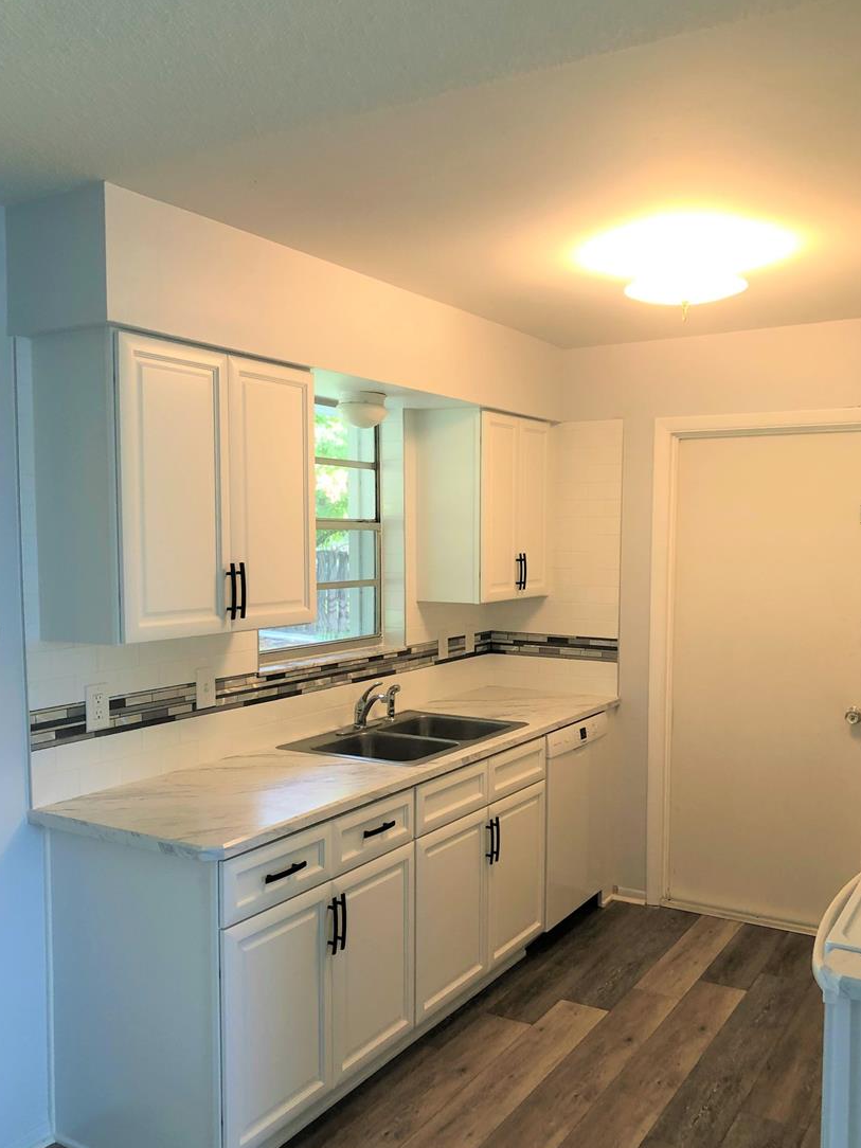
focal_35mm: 31
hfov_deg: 45.4
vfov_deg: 58.3
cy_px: 623
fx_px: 1028
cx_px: 447
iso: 25
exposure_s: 1/30
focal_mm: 3.99
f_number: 1.8
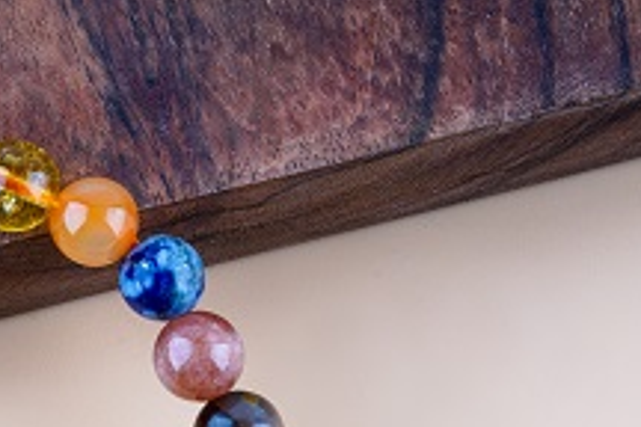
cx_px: -116
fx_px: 4825
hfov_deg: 7.5
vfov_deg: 5.0
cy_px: 565
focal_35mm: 271
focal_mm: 90
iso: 100
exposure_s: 1/160
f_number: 14
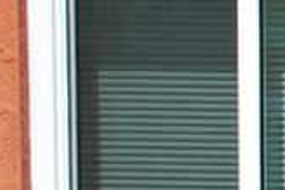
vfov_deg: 5.2
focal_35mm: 261
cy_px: 342
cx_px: 812
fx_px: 2066
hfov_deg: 7.1
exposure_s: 1/250
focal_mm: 28
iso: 100
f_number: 8
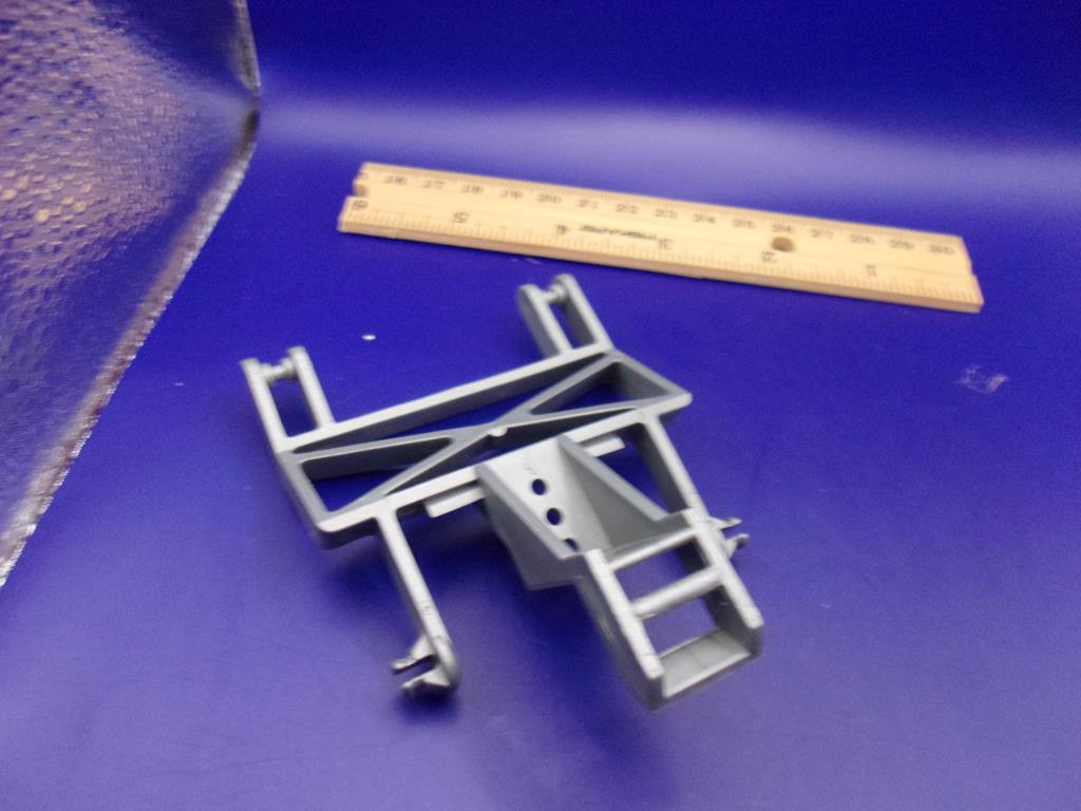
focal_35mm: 27
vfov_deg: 51.4
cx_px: 540
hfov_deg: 65.3
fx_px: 843
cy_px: 406
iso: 415
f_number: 3
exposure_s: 1/17
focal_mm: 4.9
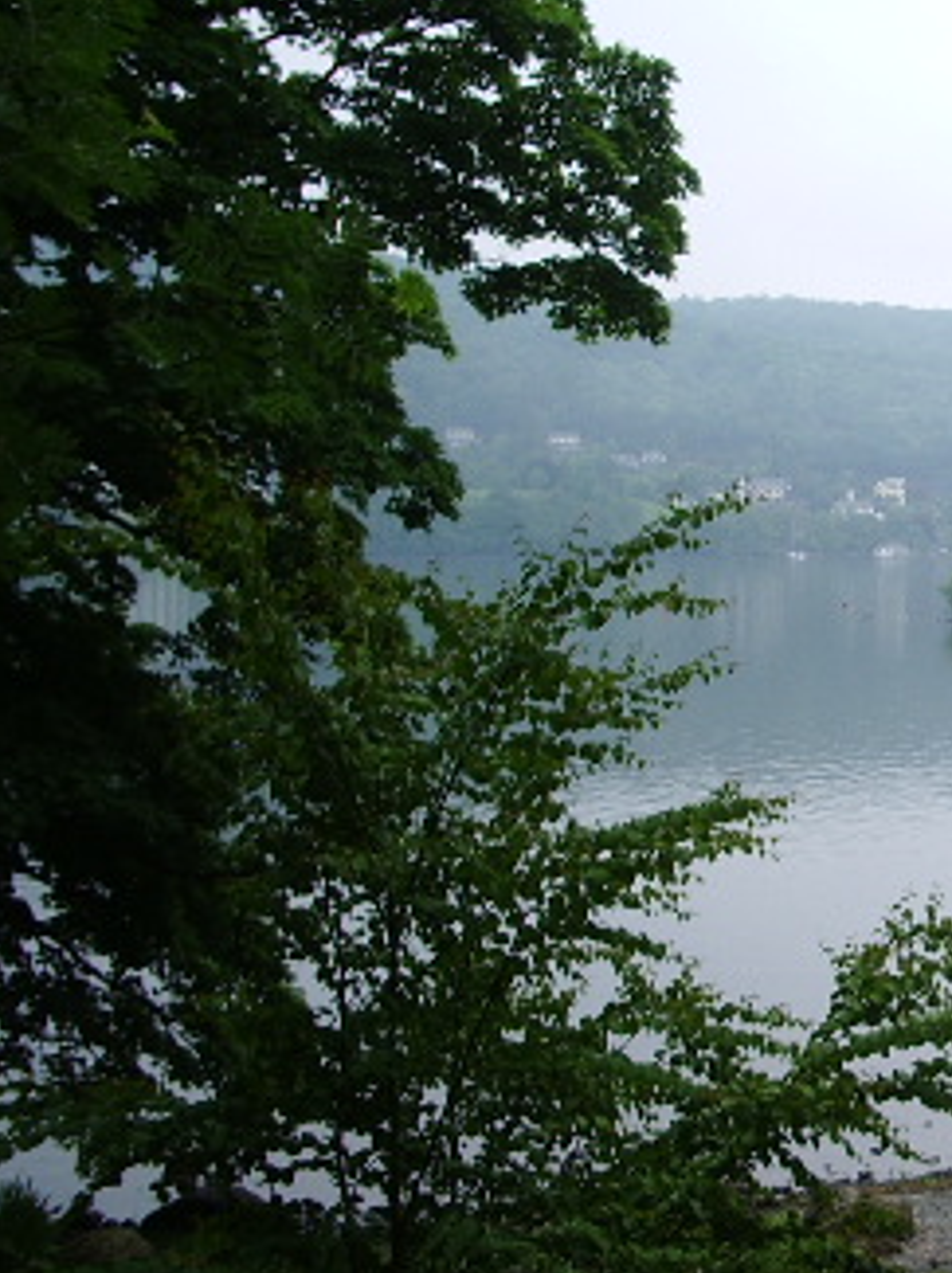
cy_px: 654
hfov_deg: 19.9
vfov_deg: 28.2
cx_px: 1171
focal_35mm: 69
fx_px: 2535
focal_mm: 5.8
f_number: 2.6
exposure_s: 1/80
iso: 50
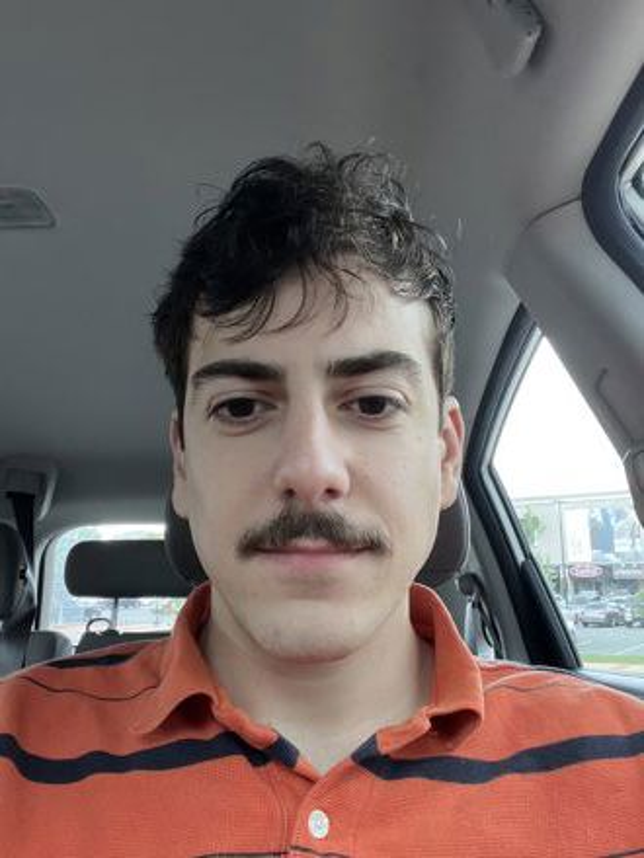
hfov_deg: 46.8
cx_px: 322
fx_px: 744
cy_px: 429
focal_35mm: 30
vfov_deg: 60.0
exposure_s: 1/62
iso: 100
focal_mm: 2.71
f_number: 2.2
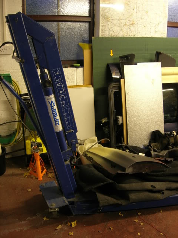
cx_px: 89
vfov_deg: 49.0
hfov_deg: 37.7
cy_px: 119
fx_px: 261
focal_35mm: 38
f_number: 2.8
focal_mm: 7.8
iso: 68
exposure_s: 1/3.8
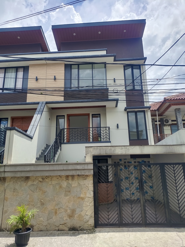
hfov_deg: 54.9
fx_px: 178
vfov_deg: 69.4
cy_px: 124
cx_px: 92
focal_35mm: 25
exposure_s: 1/595
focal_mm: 4.74
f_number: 1.79
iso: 100
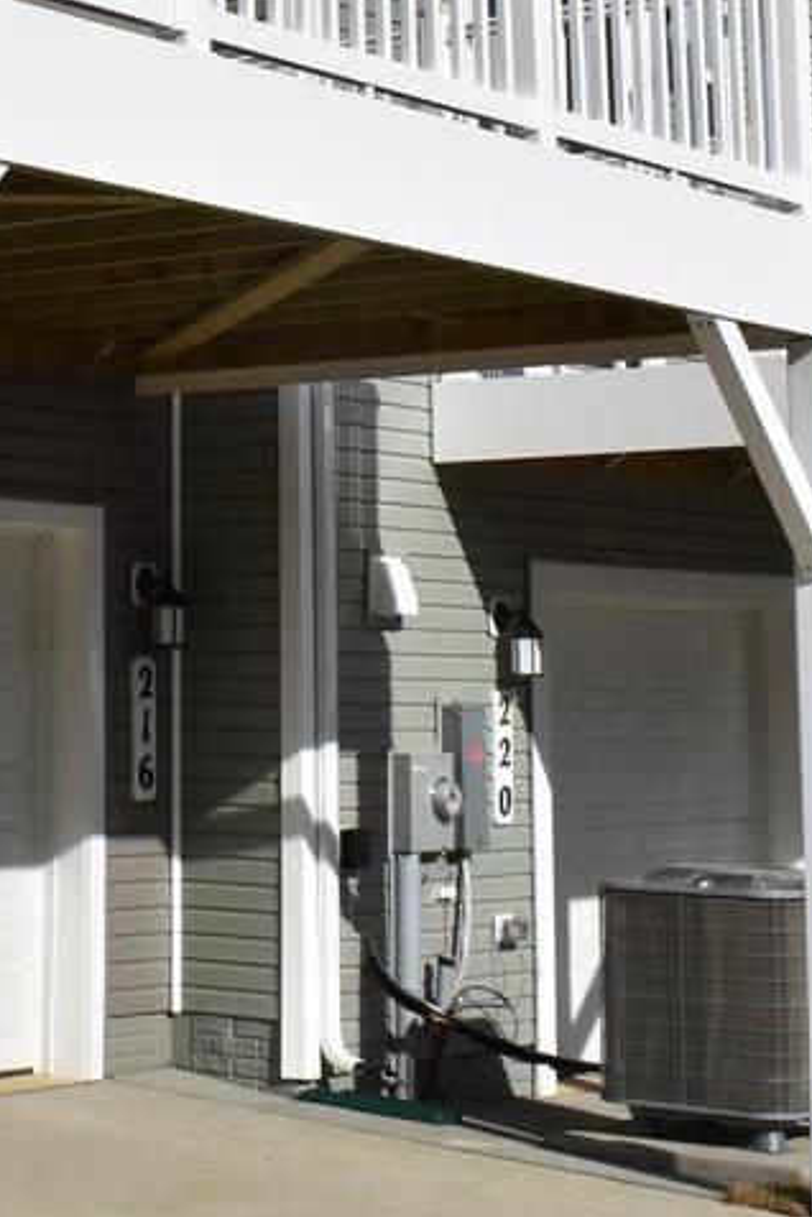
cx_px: -192
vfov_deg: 22.5
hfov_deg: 15.1
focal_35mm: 87
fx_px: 2943
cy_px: 18
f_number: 11
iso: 200
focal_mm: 18
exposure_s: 1/500
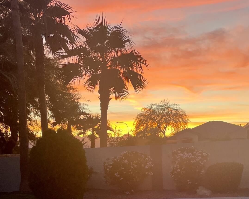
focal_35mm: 47
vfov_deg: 30.9
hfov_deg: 39.2
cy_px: 171
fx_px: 346
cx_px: 159
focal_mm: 4.2
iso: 100
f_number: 1.6
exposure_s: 1/121
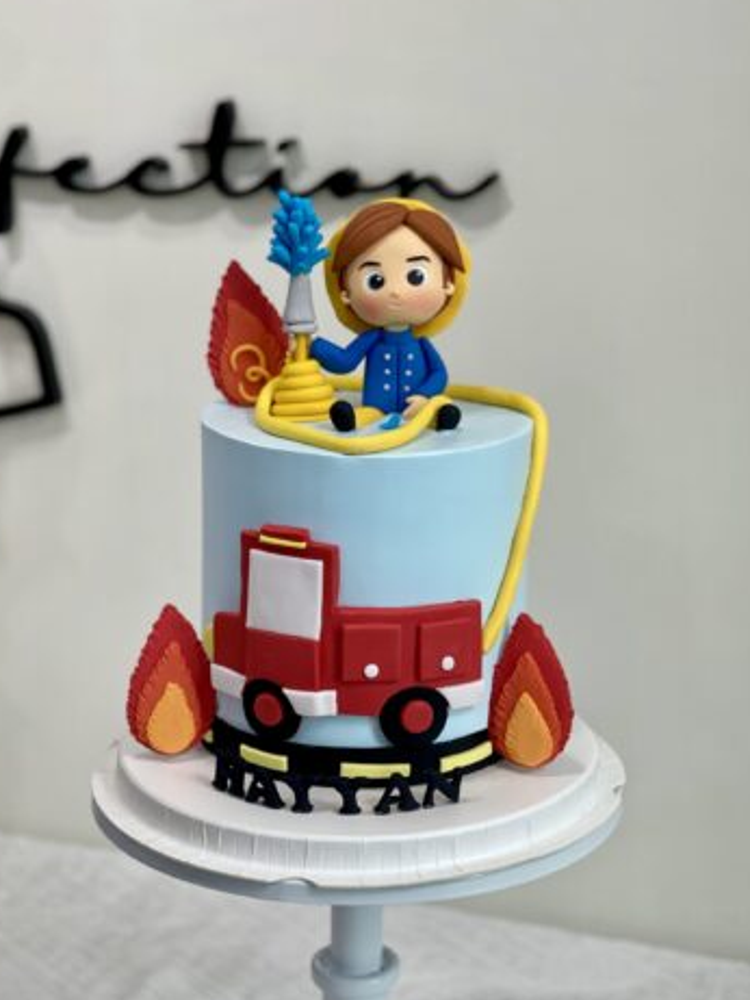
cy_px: 444
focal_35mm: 74
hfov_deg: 19.9
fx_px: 2137
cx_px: 366
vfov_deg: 26.3
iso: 80
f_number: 2.2
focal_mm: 7.5
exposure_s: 1/100
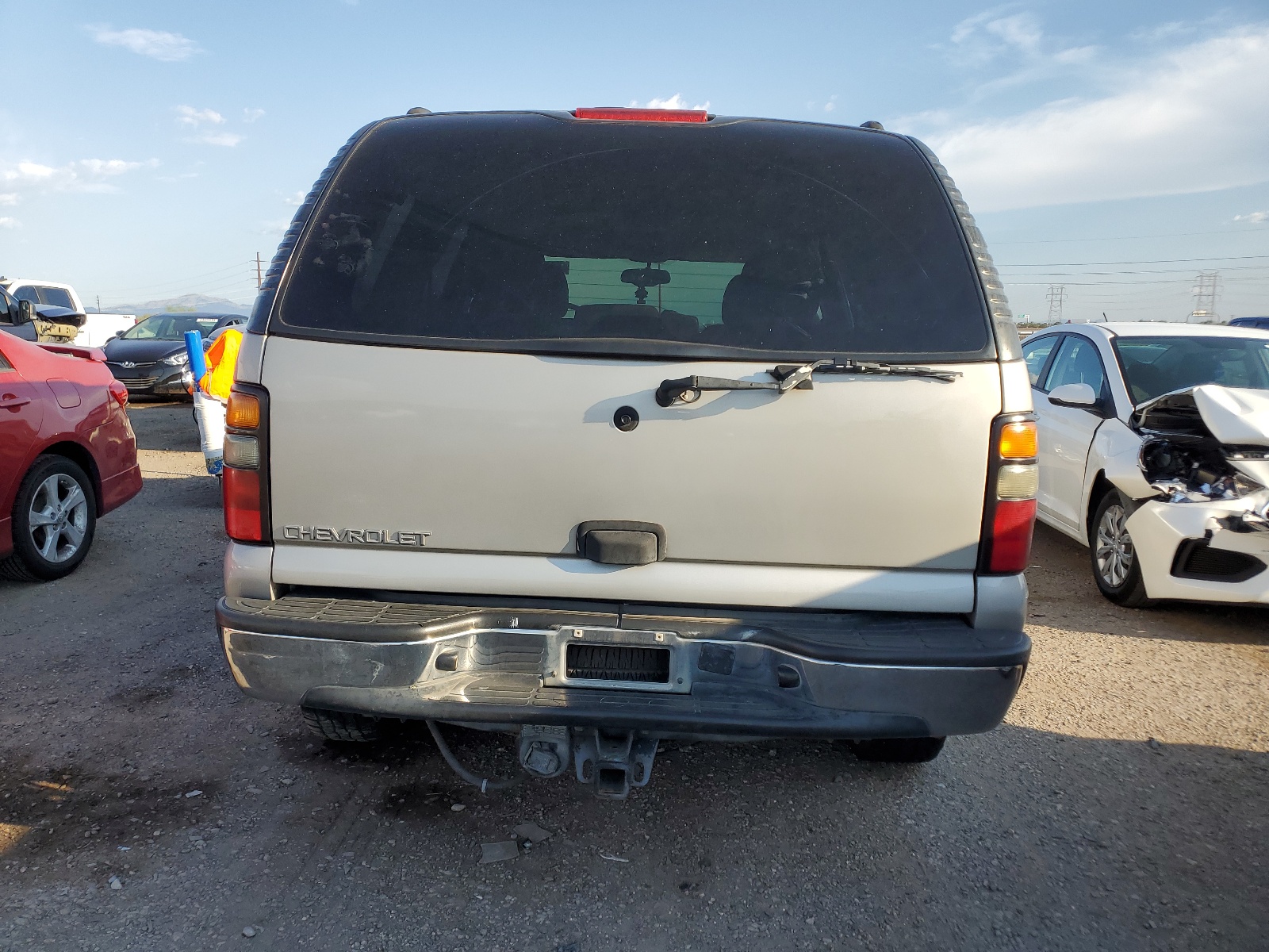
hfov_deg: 67.3
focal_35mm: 26
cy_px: 476
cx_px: 634
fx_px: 953
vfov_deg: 53.1
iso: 50
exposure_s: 1/1667
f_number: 1.5
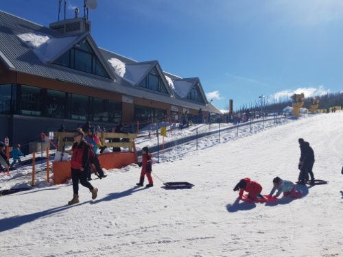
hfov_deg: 67.3
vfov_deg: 53.1
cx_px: 172
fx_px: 258
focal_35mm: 26
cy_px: 128
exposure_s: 1/6272
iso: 40
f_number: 1.7
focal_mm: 4.3
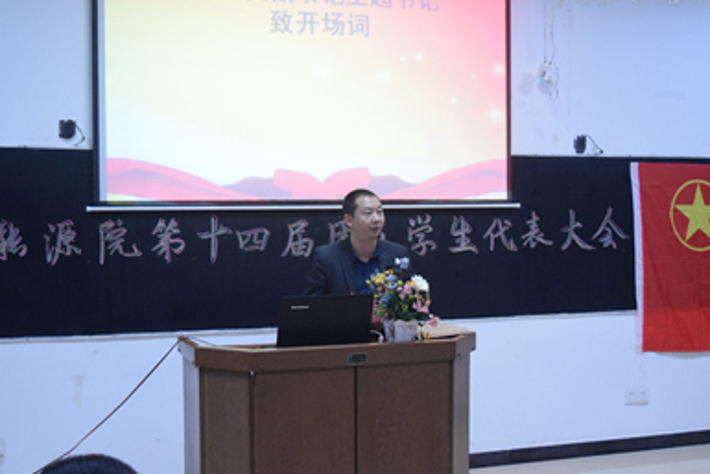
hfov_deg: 40.6
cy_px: 222
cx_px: 356
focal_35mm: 49
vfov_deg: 27.7
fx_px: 960
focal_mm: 25
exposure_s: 1/125
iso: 3200
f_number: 4
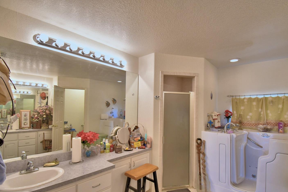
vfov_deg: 70.3
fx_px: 136
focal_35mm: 17
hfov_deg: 93.0
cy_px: 105
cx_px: 157
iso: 400
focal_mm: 10
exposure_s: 1/40
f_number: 4.5
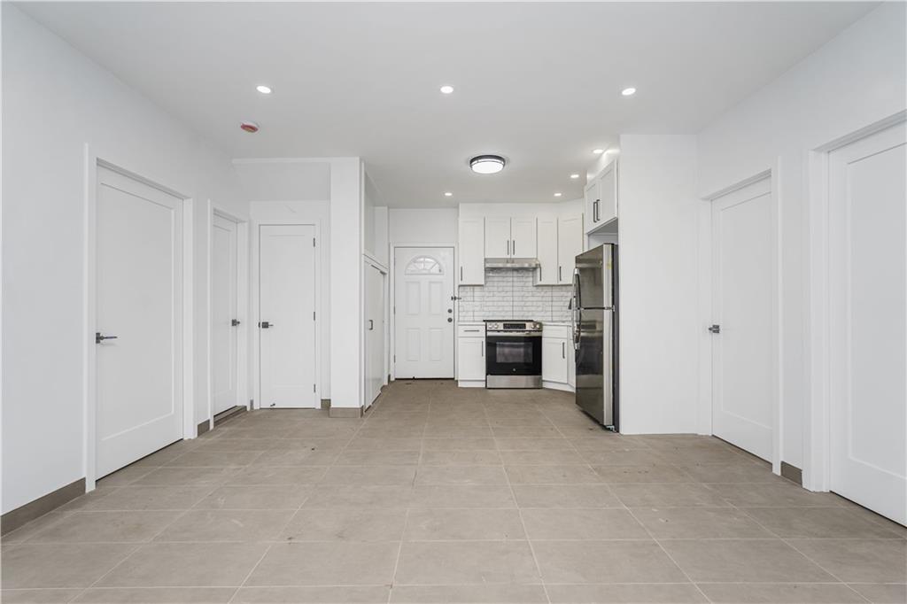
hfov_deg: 96.8
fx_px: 403
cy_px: 302
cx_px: 454
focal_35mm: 16
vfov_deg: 73.7
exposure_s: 1/60
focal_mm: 16
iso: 50
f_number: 5.6
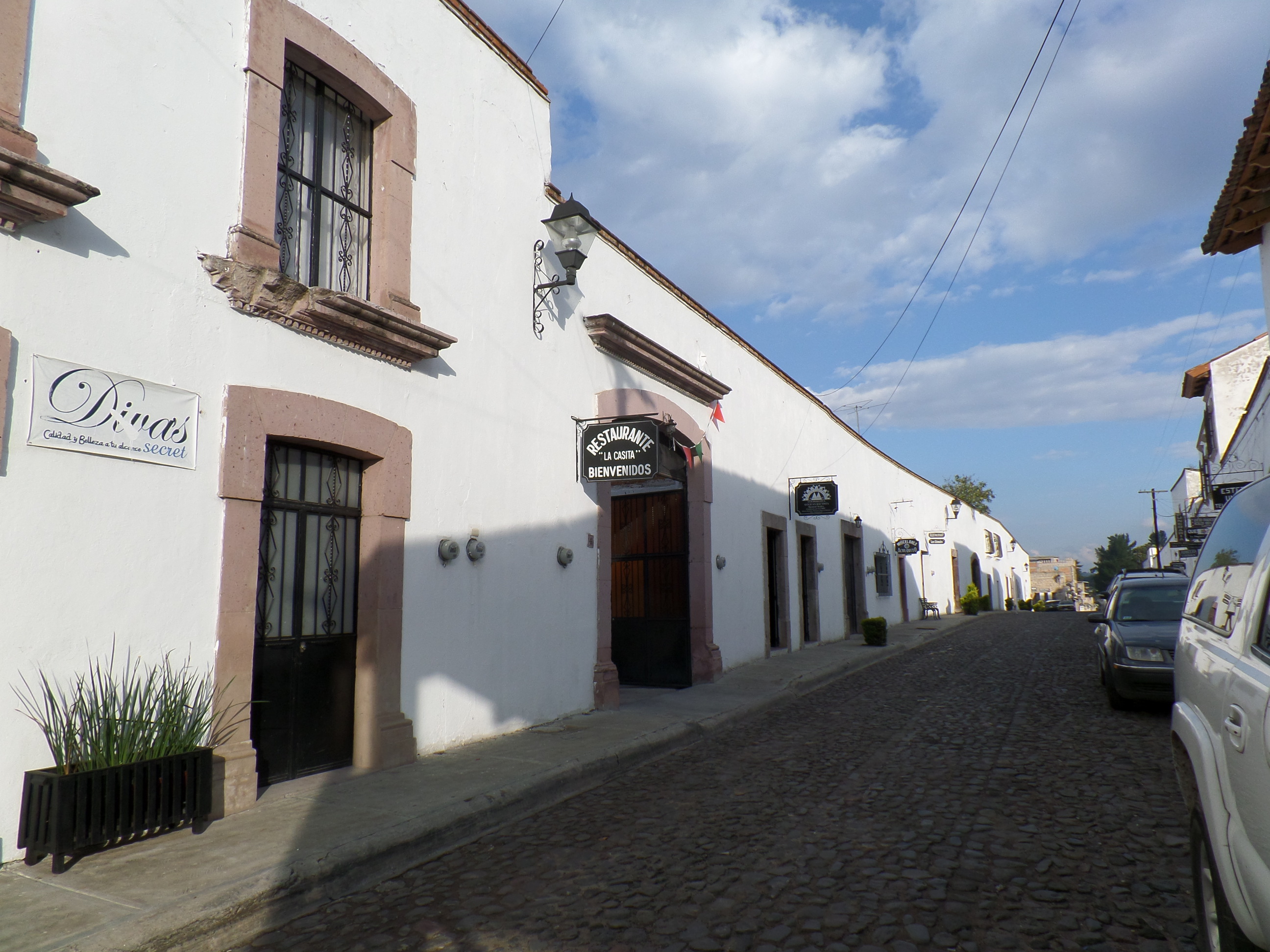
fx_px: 844
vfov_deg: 58.9
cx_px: 635
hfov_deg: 73.9
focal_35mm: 23
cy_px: 476
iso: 100
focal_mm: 4.1
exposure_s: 1/750
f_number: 3.5
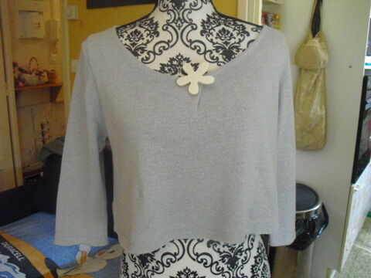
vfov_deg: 39.7
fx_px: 386
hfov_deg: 51.4
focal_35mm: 36
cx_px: 186
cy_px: 139
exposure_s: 1/50
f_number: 3.1
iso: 800
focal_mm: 6.3
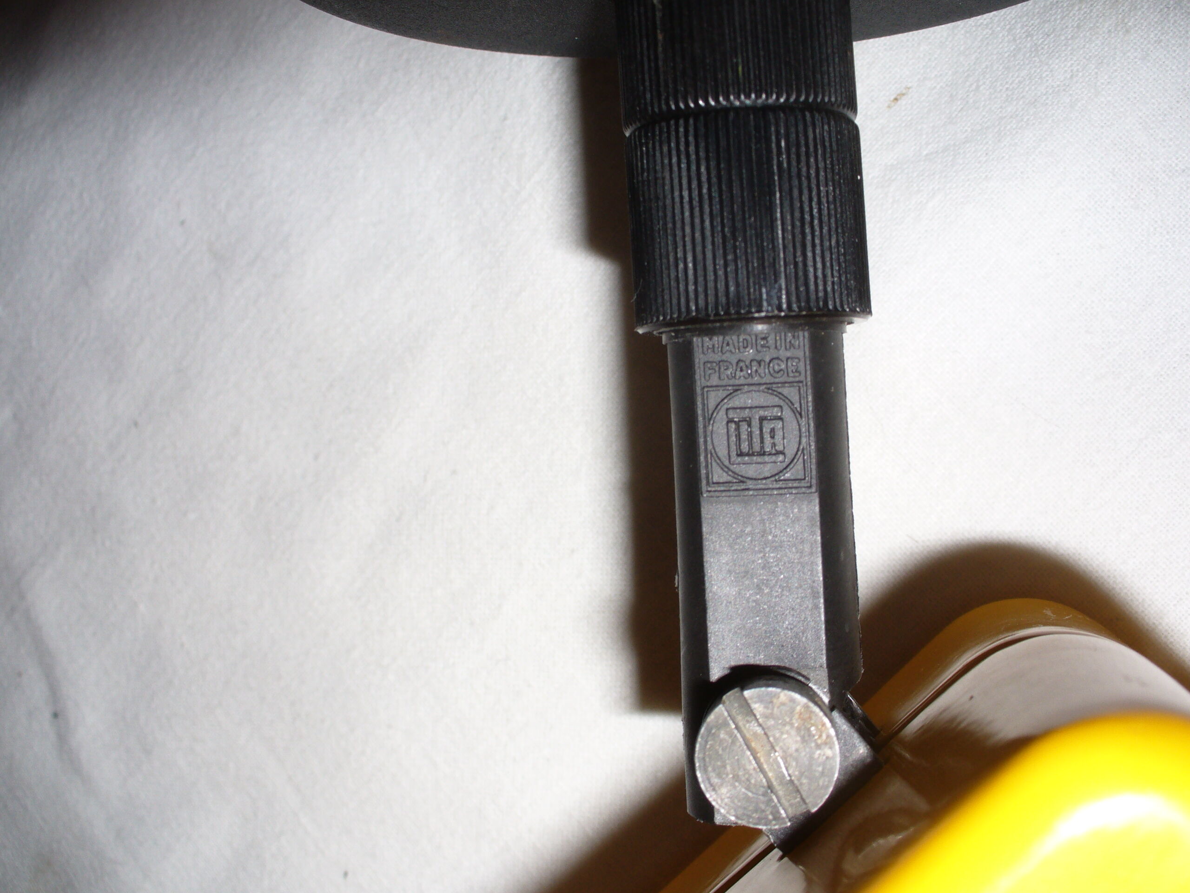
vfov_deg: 38.7
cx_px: 595
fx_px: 1272
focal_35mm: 37
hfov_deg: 50.1
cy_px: 446
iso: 80
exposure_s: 1/30
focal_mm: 6.1
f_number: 2.8
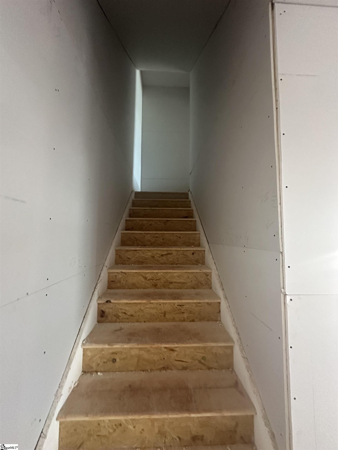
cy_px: 225
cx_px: 169
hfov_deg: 85.7
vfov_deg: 102.1
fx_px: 182
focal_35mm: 14
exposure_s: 1/60
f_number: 2.2
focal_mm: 2.22
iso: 1250
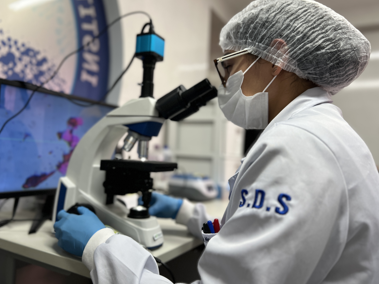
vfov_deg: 49.7
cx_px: 176
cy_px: 134
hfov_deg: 63.4
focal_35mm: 28
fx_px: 307
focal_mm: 5.7
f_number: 1.5
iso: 100
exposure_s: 1/120
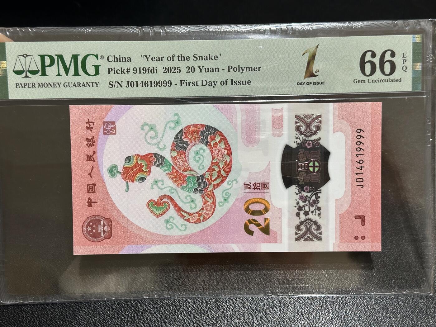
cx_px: 218
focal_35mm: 48
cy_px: 164
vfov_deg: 30.3
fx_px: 605
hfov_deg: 39.7
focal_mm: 6.86
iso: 125
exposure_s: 1/50
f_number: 1.78
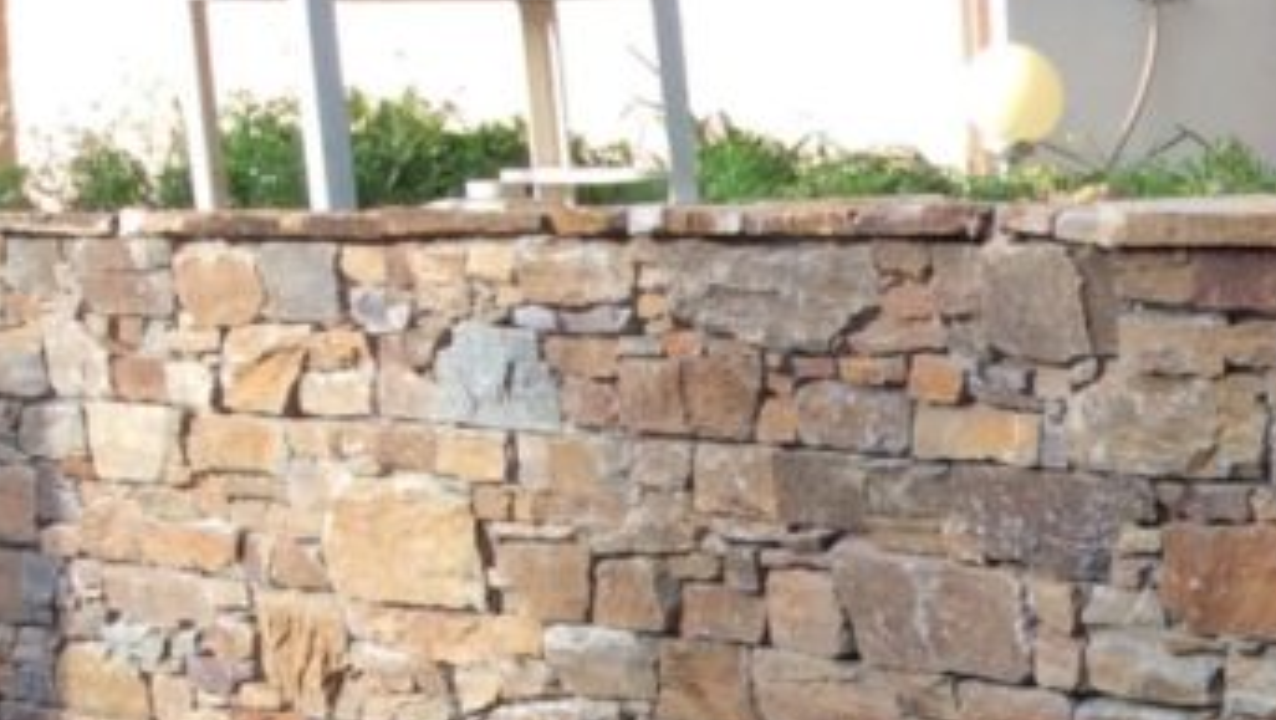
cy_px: 970
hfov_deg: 16.4
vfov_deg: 10.0
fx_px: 4029
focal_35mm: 119
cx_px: 1907
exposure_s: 1/369
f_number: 2.4
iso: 32
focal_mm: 3.3
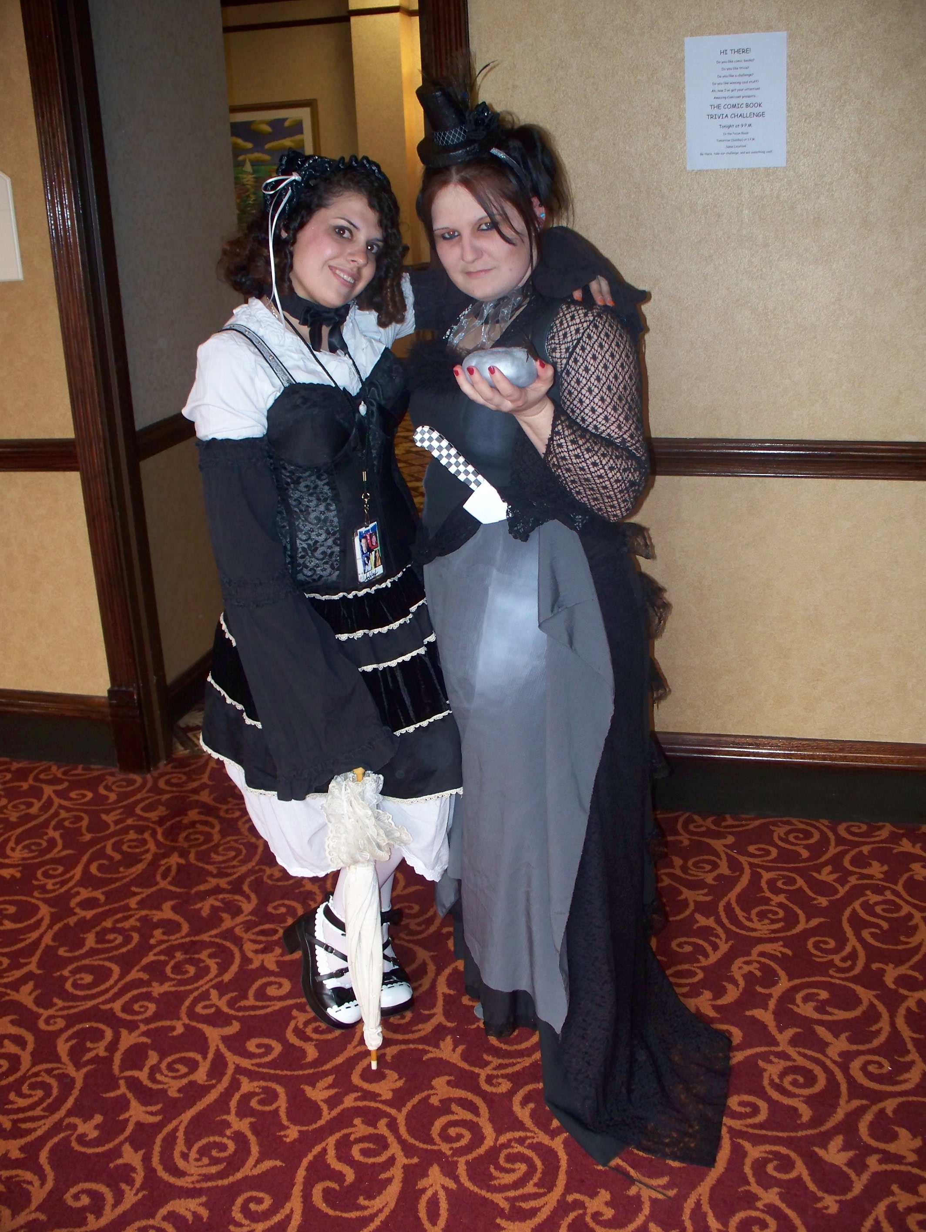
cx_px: 463
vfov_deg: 51.3
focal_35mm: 36
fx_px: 1282
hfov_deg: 39.7
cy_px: 616
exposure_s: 1/30
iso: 200
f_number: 2.8
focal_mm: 7.54
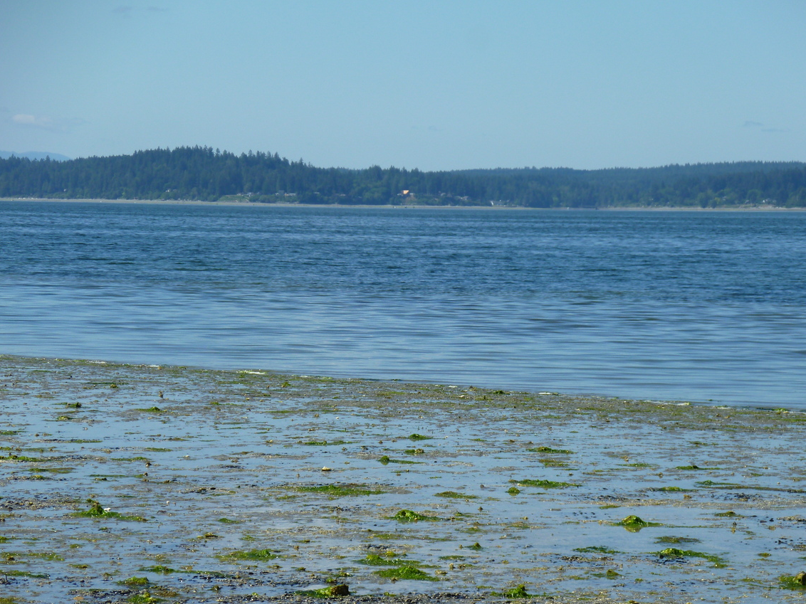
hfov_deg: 13.4
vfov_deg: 10.1
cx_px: 441
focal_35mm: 147
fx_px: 3423
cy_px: 335
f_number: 5.5
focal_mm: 23.3
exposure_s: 1/320
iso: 80
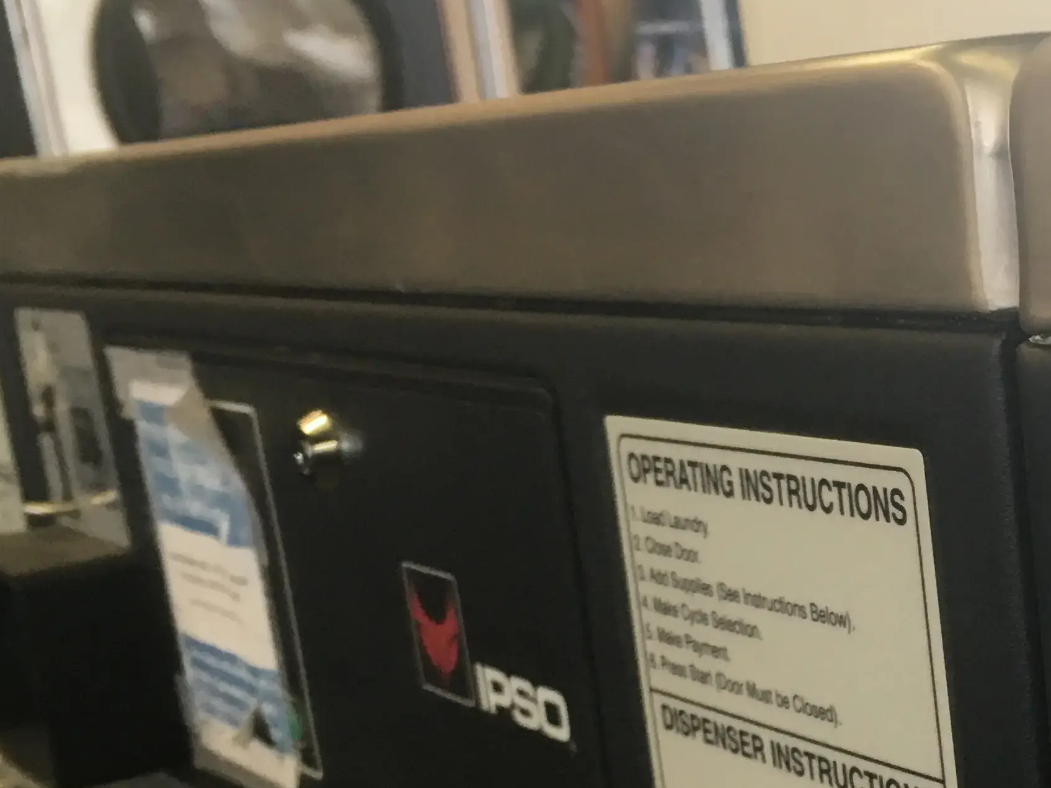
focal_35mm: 69
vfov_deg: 21.0
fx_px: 2095
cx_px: 1003
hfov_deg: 26.9
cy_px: 637
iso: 40
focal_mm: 4.15
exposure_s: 1/30
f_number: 2.2
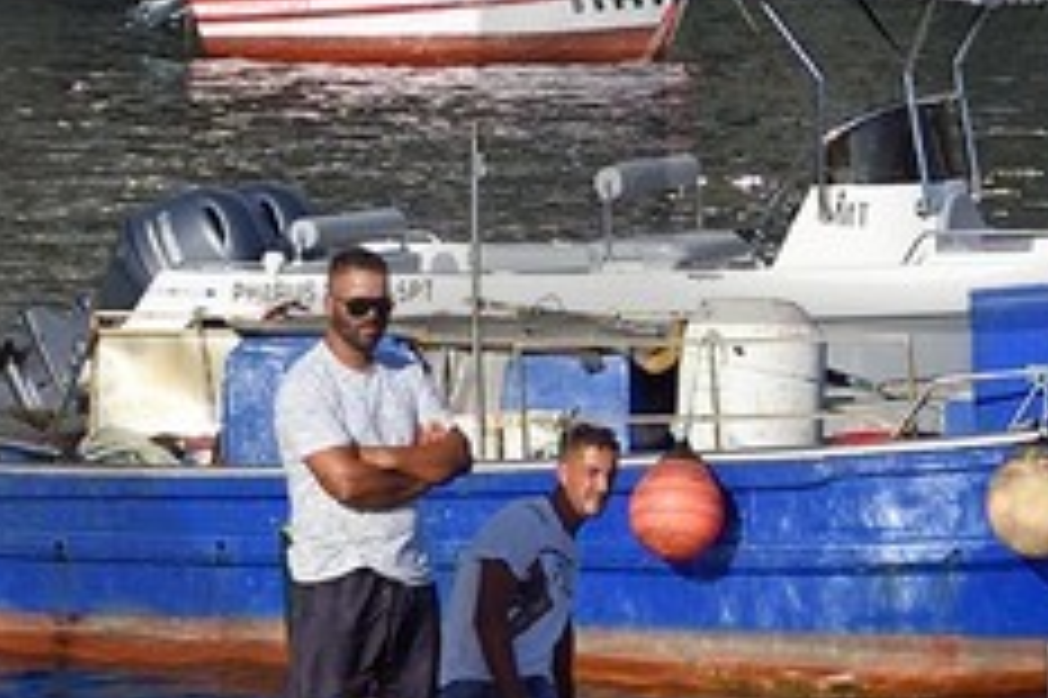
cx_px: 1547
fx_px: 8378
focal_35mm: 288
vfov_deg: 4.7
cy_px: -408
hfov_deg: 7.1
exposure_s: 1/640
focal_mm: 42
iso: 200
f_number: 9
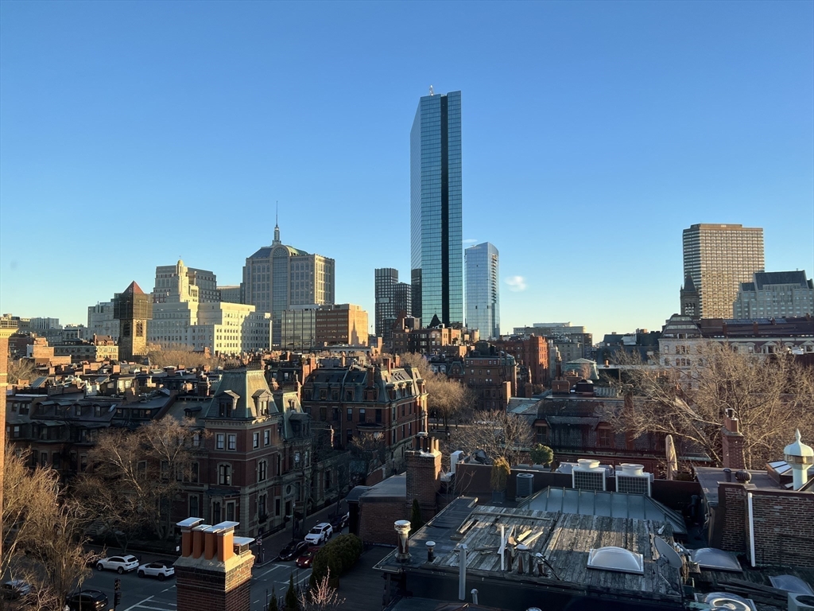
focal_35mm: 26
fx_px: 611
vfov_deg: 53.1
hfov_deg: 67.3
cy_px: 306
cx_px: 407
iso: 50
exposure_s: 1/1112
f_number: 1.5
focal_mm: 5.7
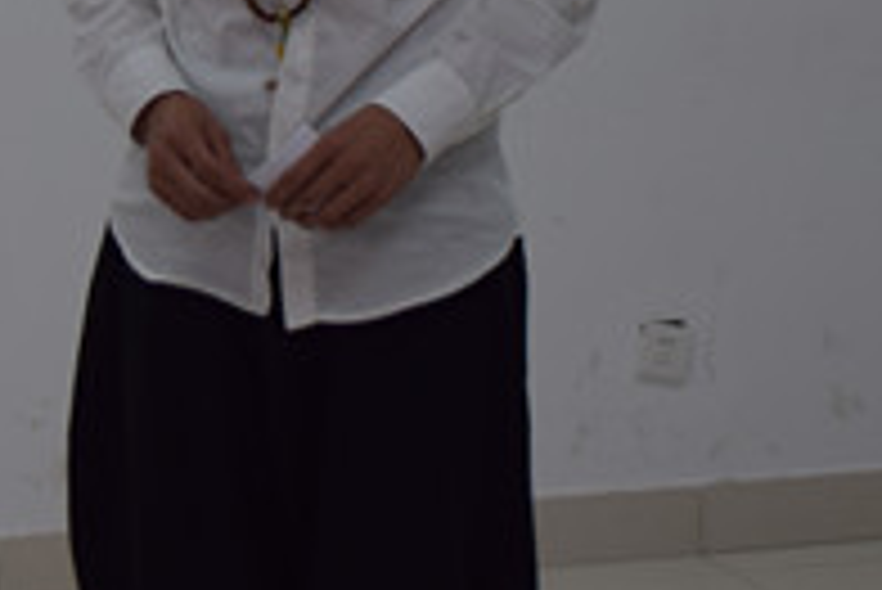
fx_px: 3604
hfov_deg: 13.9
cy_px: -529
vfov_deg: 8.9
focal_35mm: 147
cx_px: 140
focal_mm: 24
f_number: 4
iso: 200
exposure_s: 1/60
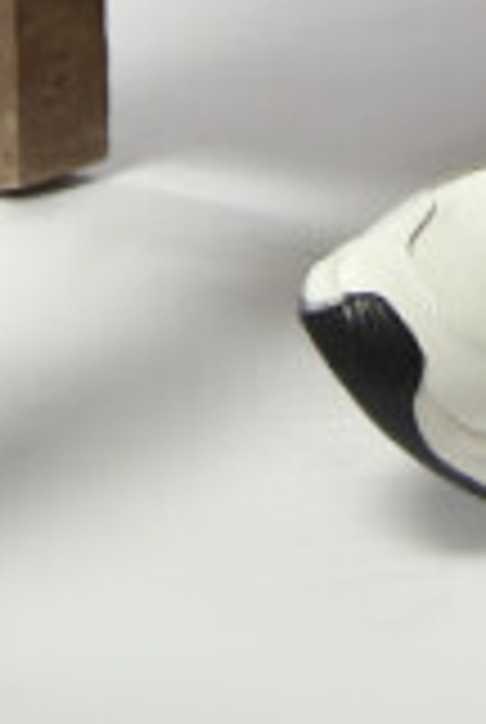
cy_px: -1178
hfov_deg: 5.4
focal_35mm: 253
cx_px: 688
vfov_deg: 7.4
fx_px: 5101
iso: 400
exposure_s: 1/125
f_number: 5.6
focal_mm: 34
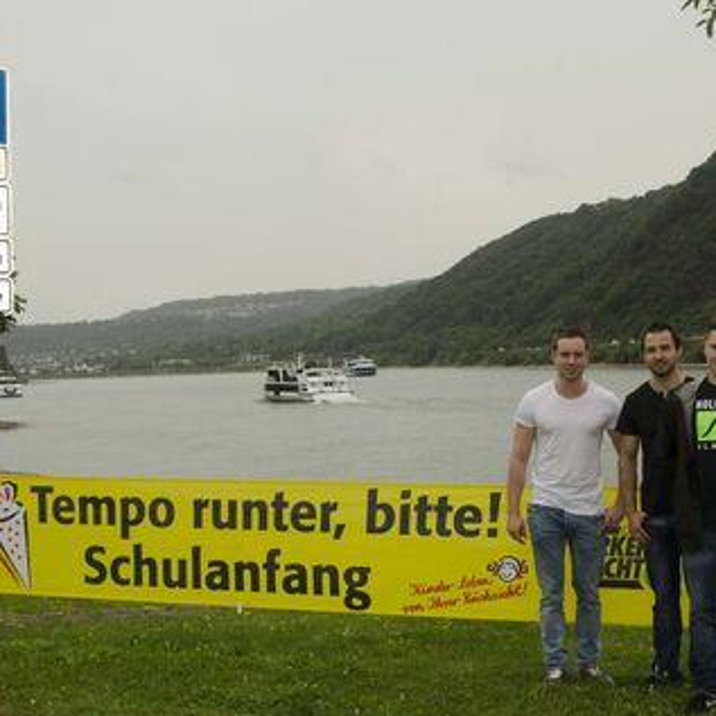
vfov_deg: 28.3
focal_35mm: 61
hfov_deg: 28.2
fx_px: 1422
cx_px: 398
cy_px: 383
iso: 100
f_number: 5
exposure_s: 1/200
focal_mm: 27
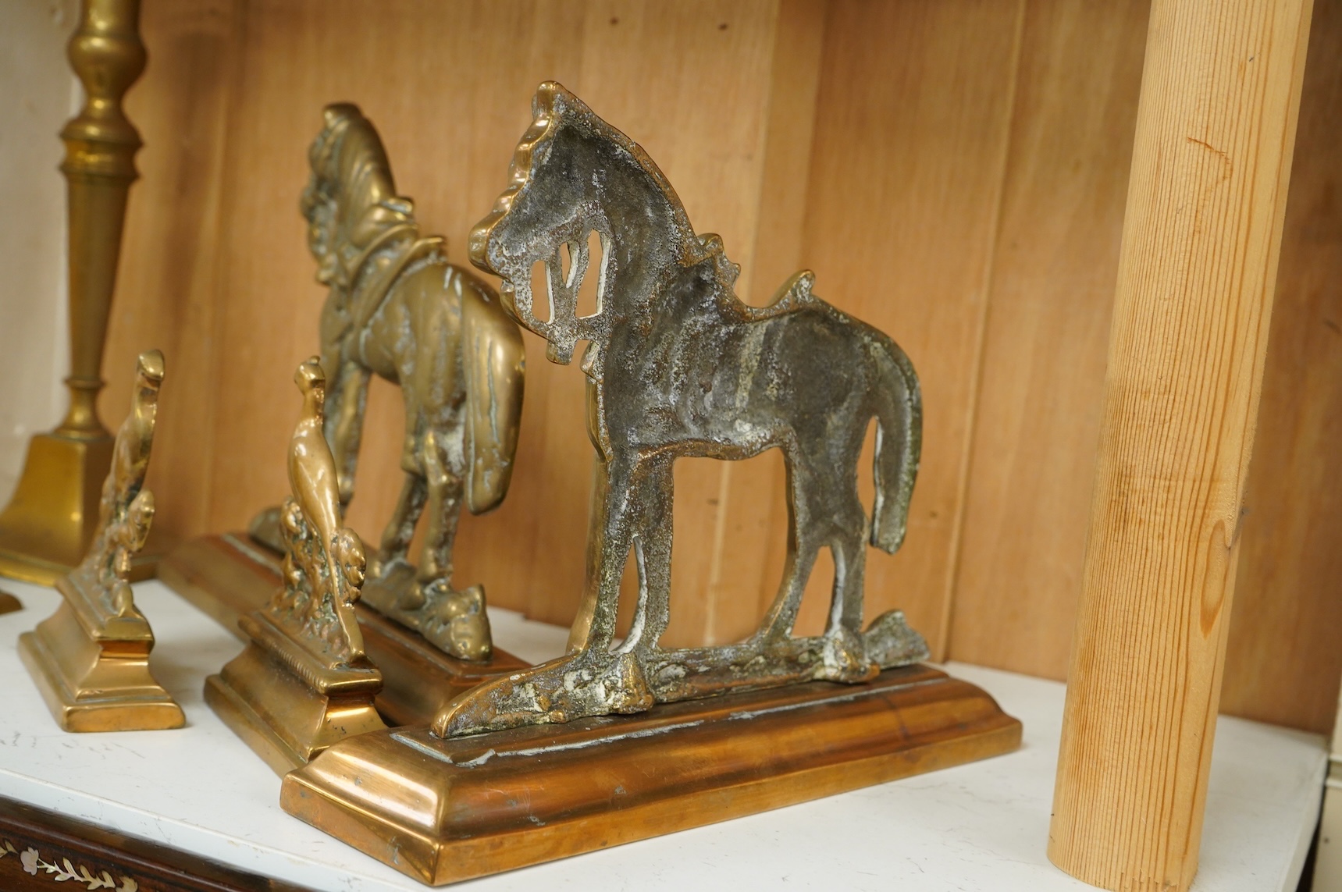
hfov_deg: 46.4
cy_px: 446
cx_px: 671
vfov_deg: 31.8
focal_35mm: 42
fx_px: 1564
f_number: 7.1
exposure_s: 1/80
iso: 2500
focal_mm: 42
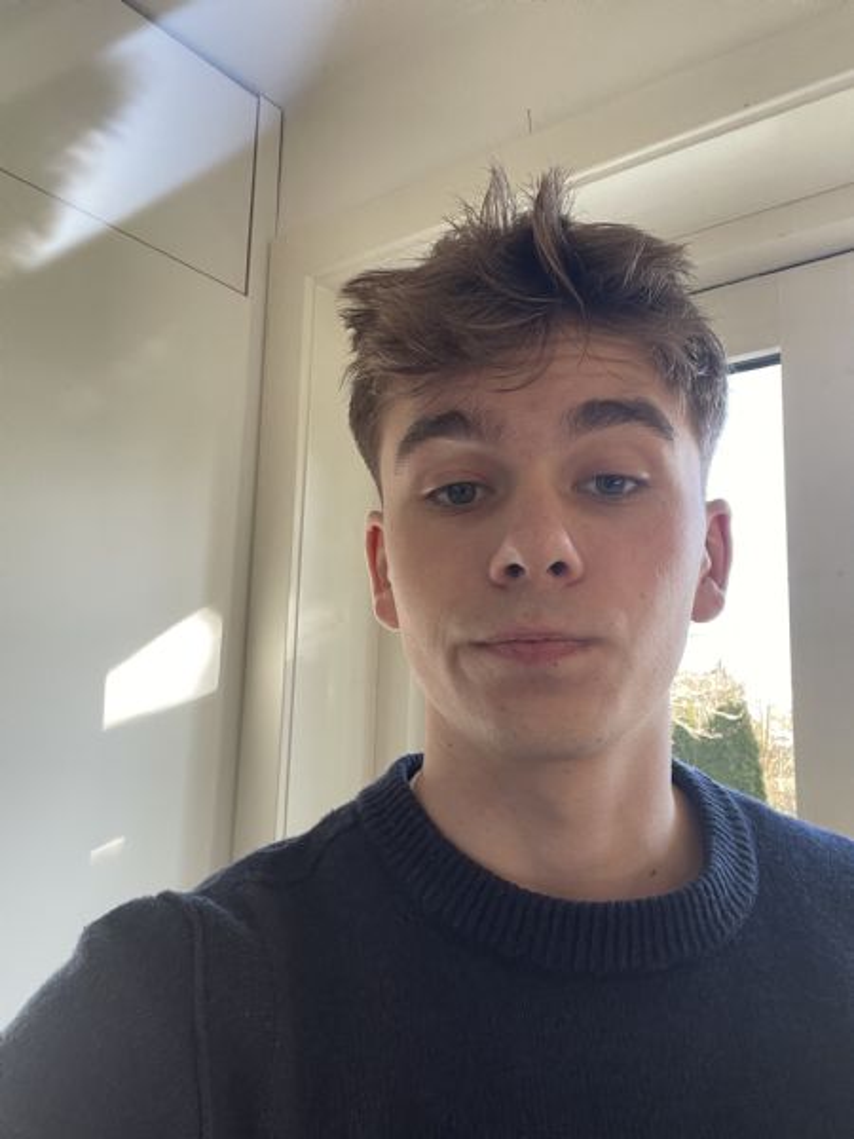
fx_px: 987
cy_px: 570
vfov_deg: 60.0
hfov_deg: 46.8
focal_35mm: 30
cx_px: 427
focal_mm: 2.71
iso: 100
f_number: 2.2
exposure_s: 1/76
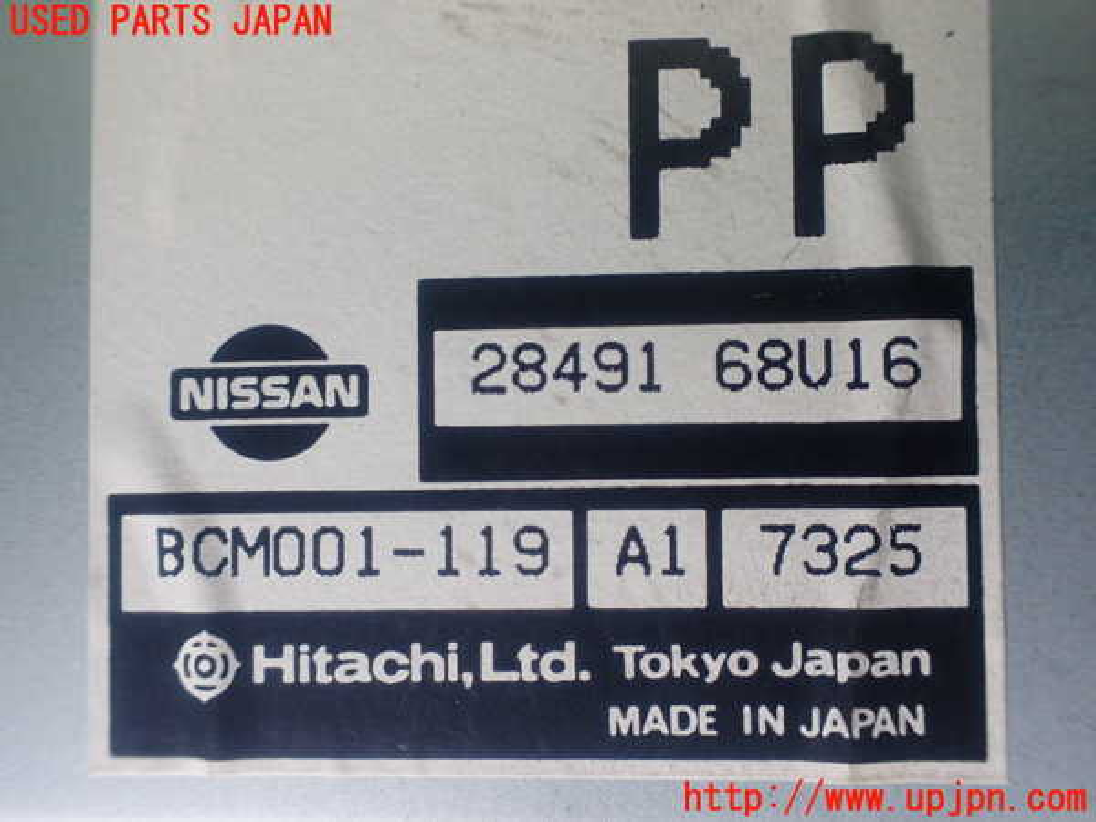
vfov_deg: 46.8
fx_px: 950
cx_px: 548
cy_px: 411
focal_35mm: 30
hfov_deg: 60.0
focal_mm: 5.4
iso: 400
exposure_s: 1/125
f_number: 2.3
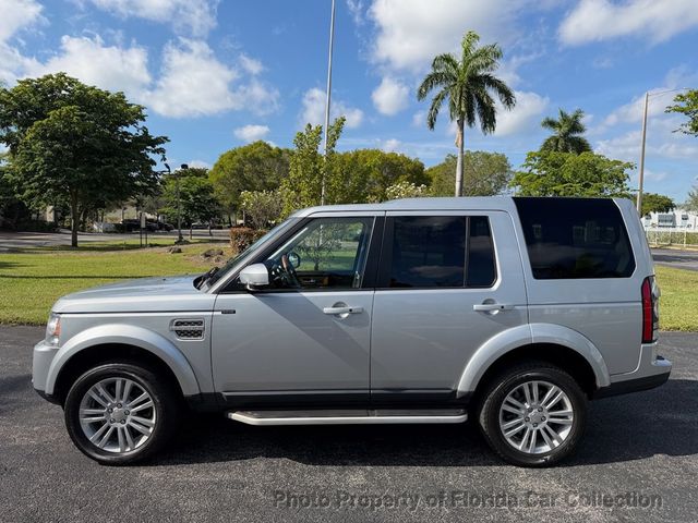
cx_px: 349
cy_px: 262
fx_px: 484
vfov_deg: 56.8
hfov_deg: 71.6
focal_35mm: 24
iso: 80
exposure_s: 1/3953
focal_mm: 6.76
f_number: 1.78
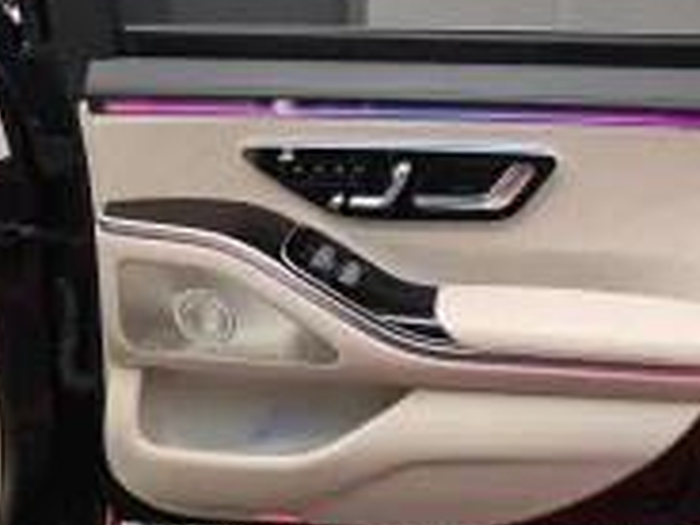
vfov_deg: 31.2
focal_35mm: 45
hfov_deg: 40.7
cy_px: 91
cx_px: 536
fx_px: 910
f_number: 1.7
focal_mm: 6.3
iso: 200
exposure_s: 1/100
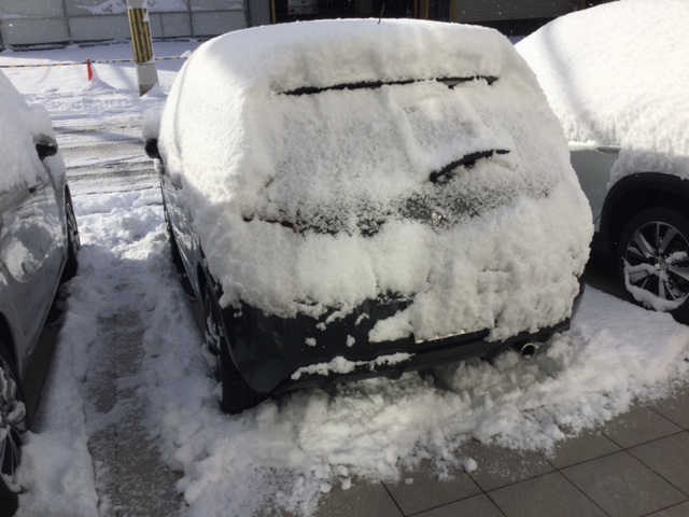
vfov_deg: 45.4
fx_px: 617
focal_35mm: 31
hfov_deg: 58.4
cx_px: 344
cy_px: 258
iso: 25
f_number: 2.4
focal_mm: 3.3
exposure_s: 1/2203
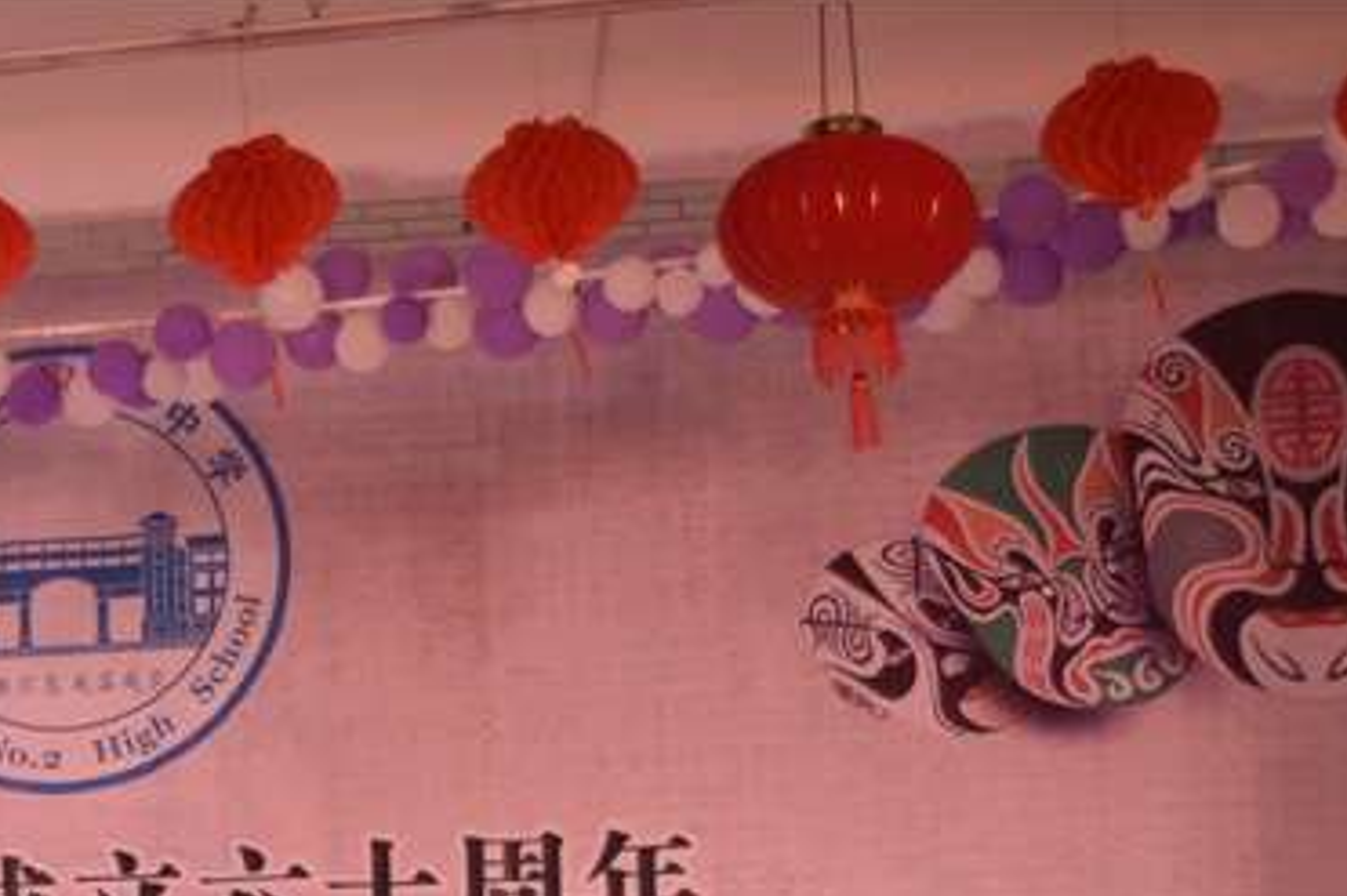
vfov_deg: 10.7
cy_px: 1197
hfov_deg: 15.8
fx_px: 4688
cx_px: -178
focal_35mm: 125
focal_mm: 31
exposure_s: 1/80
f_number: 4.2
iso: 320
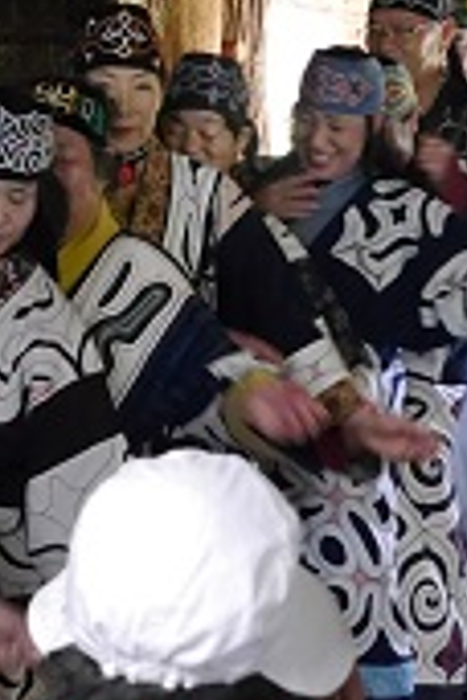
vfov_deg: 11.3
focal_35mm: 182
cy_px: 145
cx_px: 172
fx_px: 3541
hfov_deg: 7.5
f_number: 5.3
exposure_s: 1/50
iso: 3200
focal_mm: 30
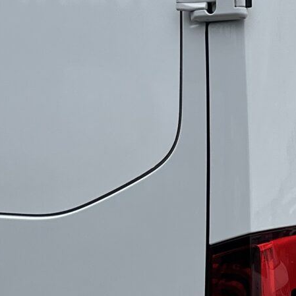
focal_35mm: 121
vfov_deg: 14.4
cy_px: 207
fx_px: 1171
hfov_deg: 14.3
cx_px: 268
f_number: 1.78
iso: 80
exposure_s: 1/2660
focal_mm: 6.86
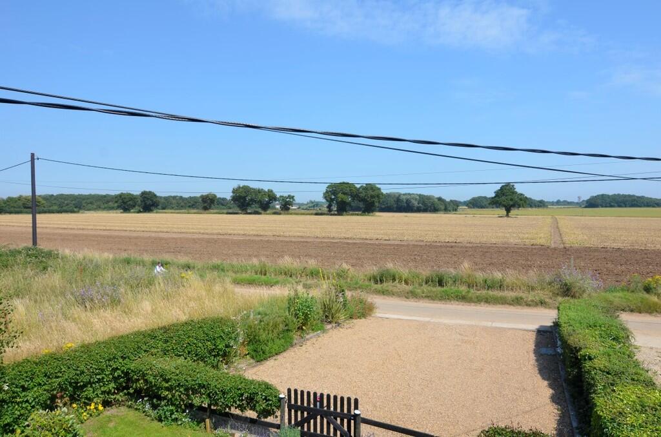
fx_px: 440
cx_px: 330
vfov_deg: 52.9
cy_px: 218
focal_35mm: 24
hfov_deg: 73.9
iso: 100
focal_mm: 16
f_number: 8
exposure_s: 1/250
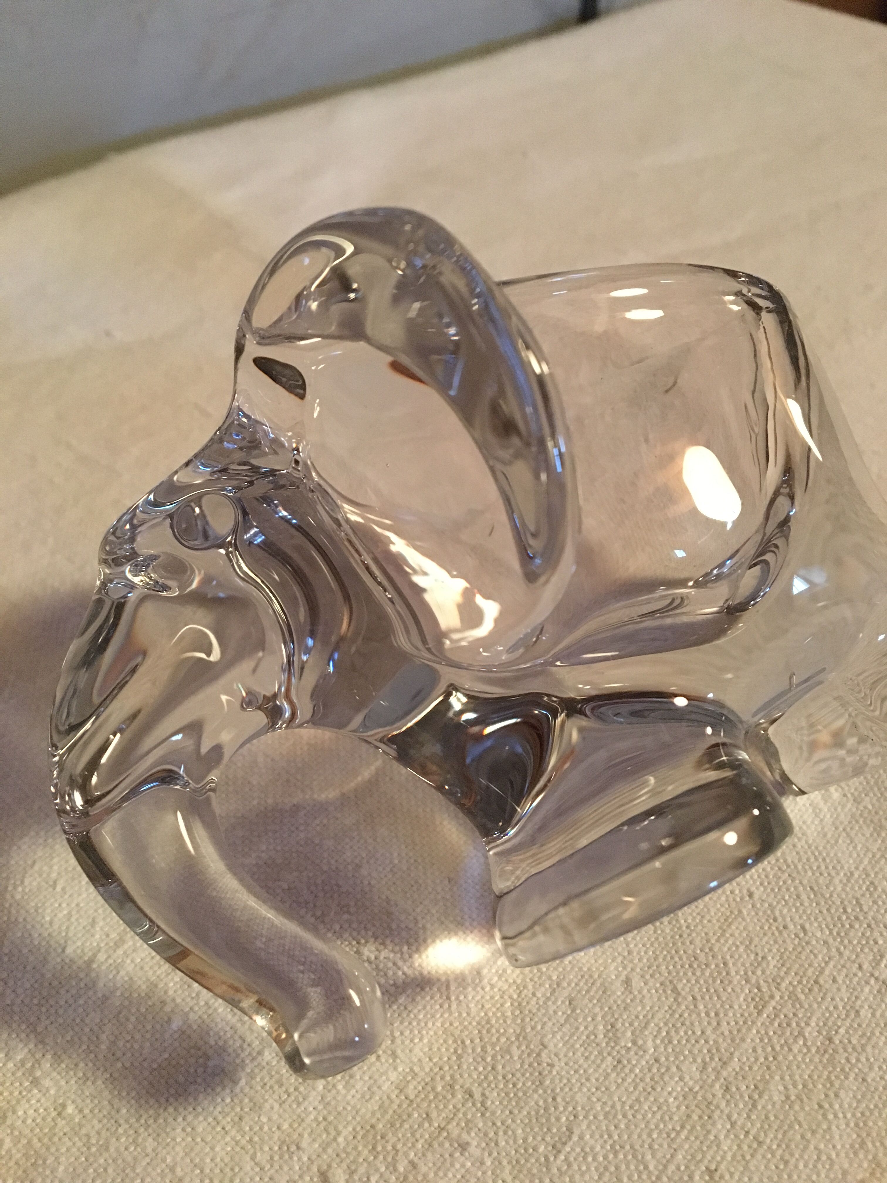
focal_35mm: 29
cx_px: 444
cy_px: 592
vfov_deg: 61.7
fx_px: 991
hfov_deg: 48.2
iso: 320
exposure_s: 1/17
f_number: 2.2
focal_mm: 4.15
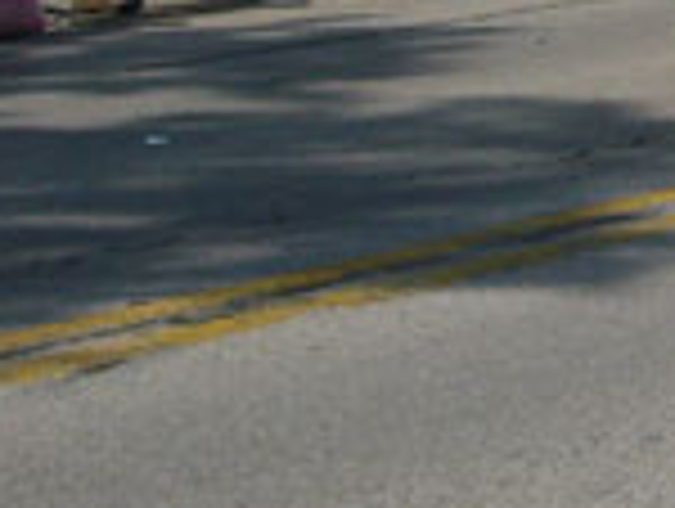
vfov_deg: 5.9
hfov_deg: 7.6
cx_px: 1296
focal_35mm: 252
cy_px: -31
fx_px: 4922
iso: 80
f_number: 8
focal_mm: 10.3
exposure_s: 1/250
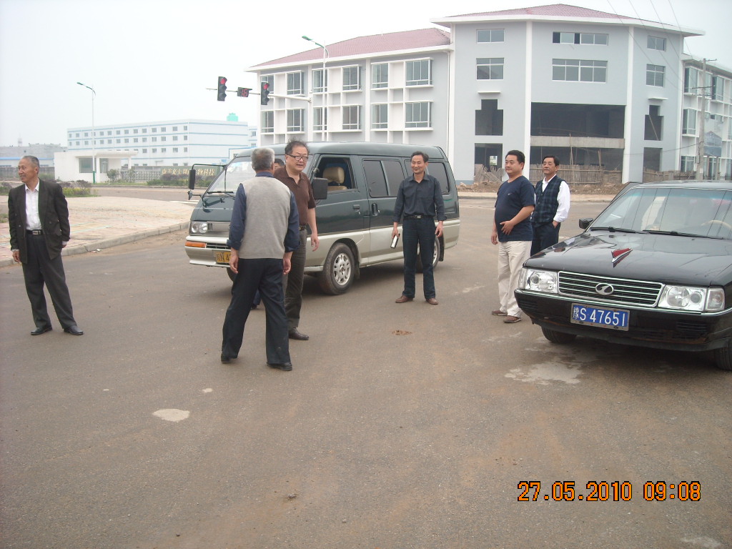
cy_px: 274
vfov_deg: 40.7
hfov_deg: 52.6
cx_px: 366
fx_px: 740
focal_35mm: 35
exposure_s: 1/176
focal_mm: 5.7
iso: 64
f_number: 2.8
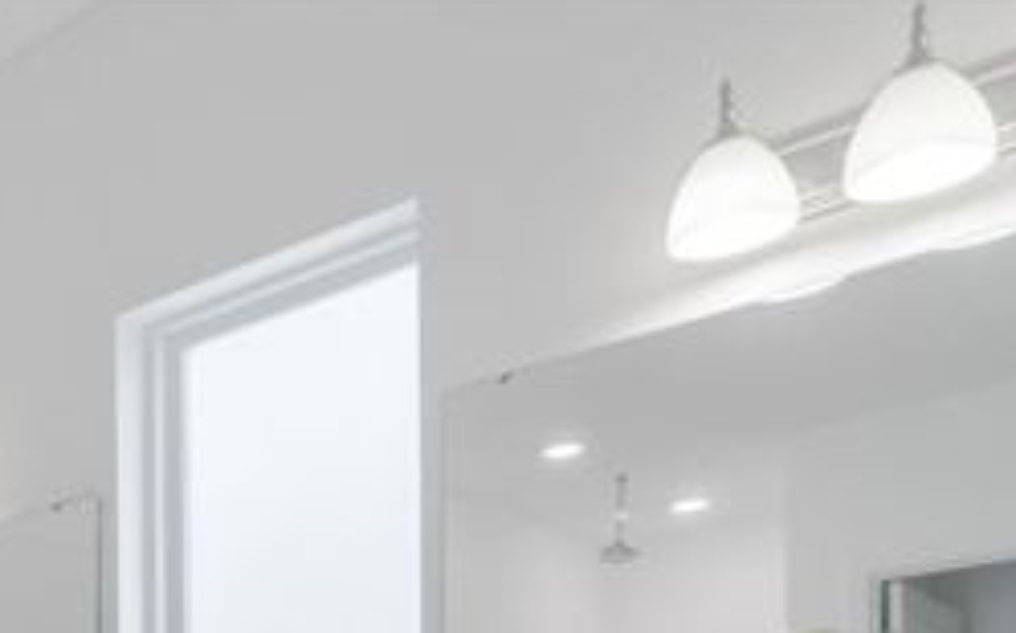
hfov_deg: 31.5
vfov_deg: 21.0
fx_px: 1438
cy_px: 950
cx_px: -247
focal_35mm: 52
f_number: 4
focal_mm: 12
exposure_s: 1/125
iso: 100
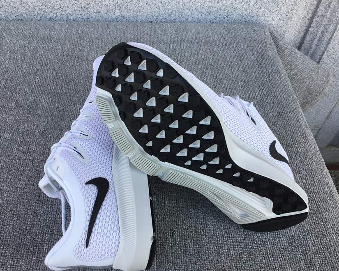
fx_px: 331
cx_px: 170
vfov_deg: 44.5
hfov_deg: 54.2
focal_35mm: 33
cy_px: 137
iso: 25
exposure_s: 1/122
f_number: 2.4
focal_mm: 3.3
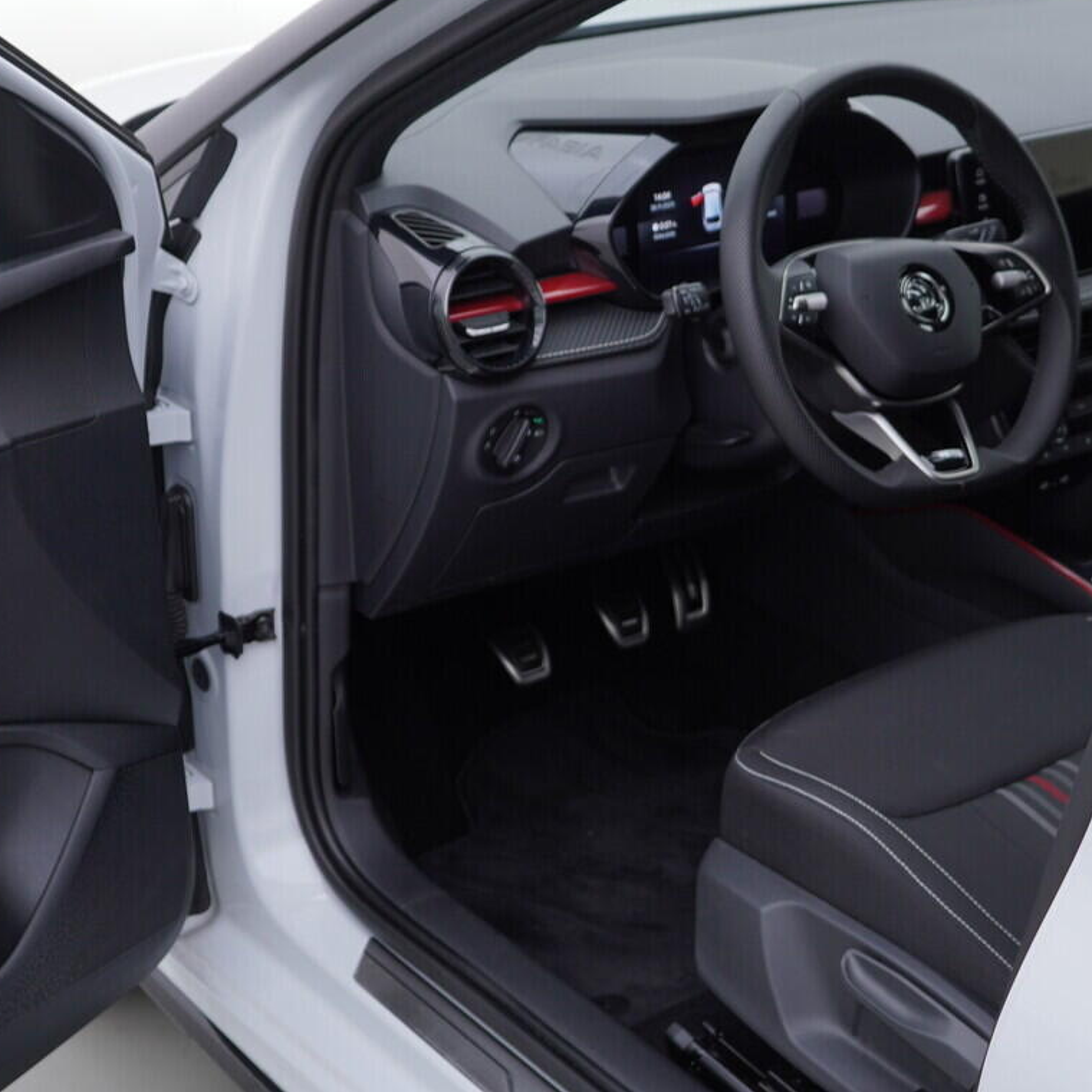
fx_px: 2070
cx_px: 783
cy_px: 588
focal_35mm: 58
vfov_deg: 29.5
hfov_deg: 29.2
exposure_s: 1/60
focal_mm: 24
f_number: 4
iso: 125
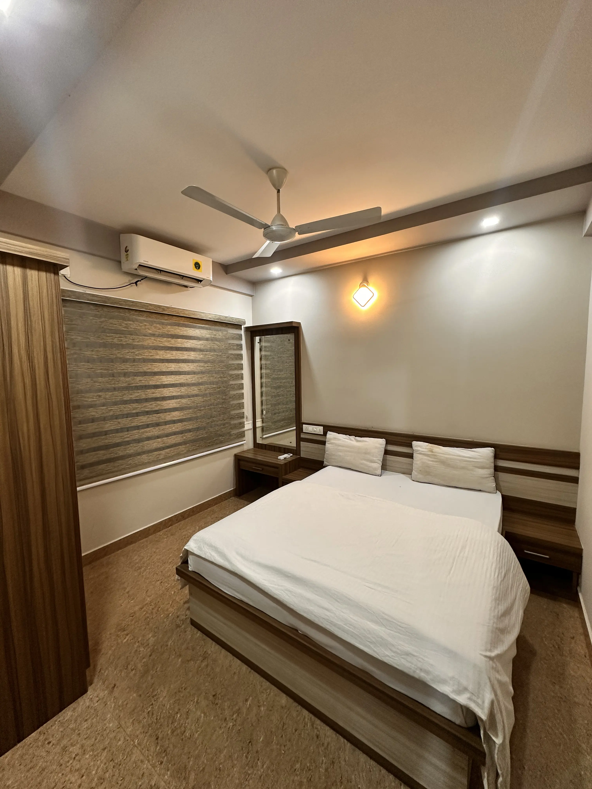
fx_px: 319
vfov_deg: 102.1
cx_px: 296
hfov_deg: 85.7
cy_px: 394
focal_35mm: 14
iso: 160
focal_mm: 2.22
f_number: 2.2
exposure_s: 1/50
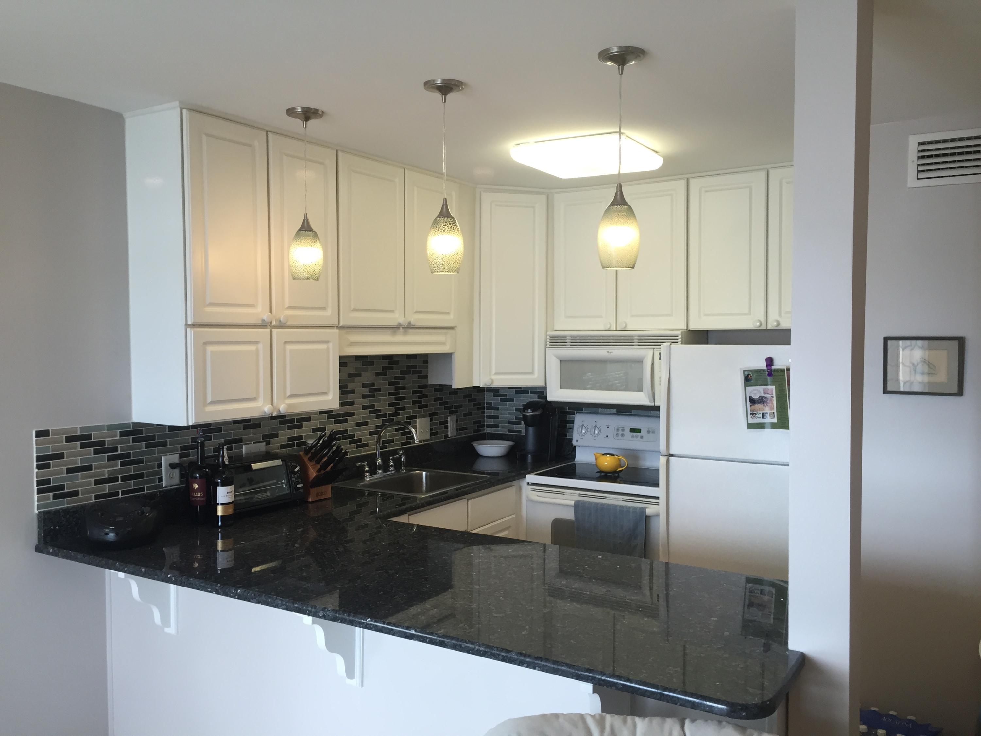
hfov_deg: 61.7
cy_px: 368
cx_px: 490
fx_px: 822
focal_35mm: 29
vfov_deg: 48.2
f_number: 2.2
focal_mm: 4.15
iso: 32
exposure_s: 1/40
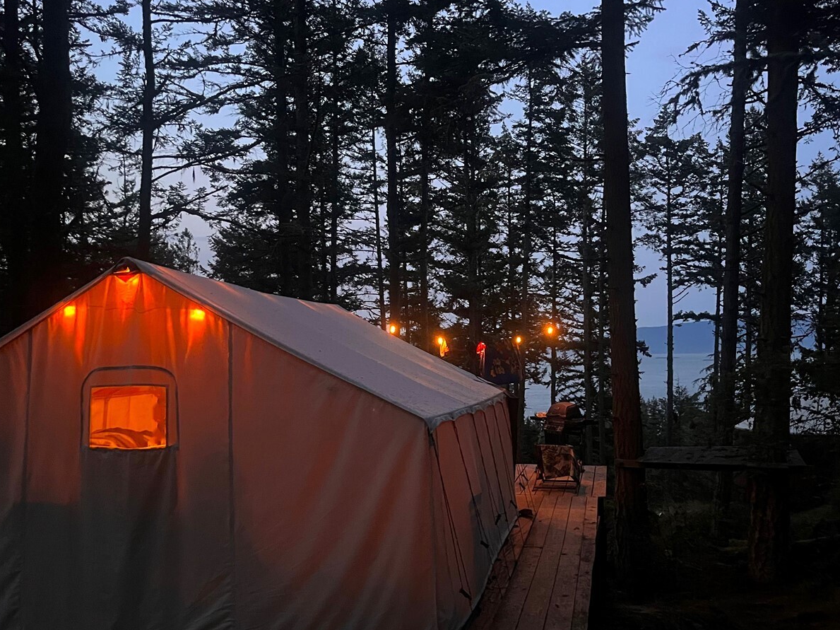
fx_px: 849
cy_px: 368
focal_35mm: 35
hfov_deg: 52.6
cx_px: 454
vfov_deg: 40.5
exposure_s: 1/30
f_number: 1.6
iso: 1000
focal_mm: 5.1
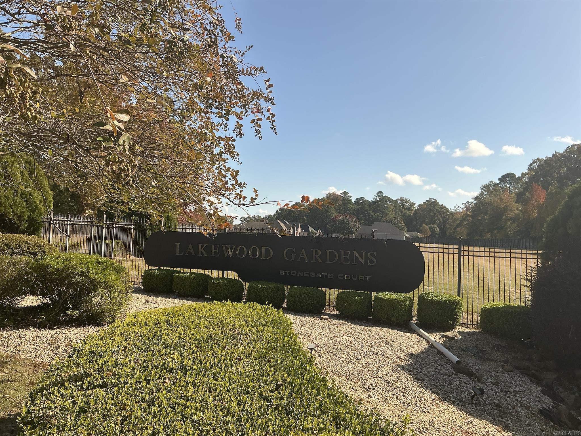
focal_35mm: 28
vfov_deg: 49.7
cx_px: 290
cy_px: 218
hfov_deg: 63.4
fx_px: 470
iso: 25
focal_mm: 3
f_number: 1.8
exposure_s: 1/2058
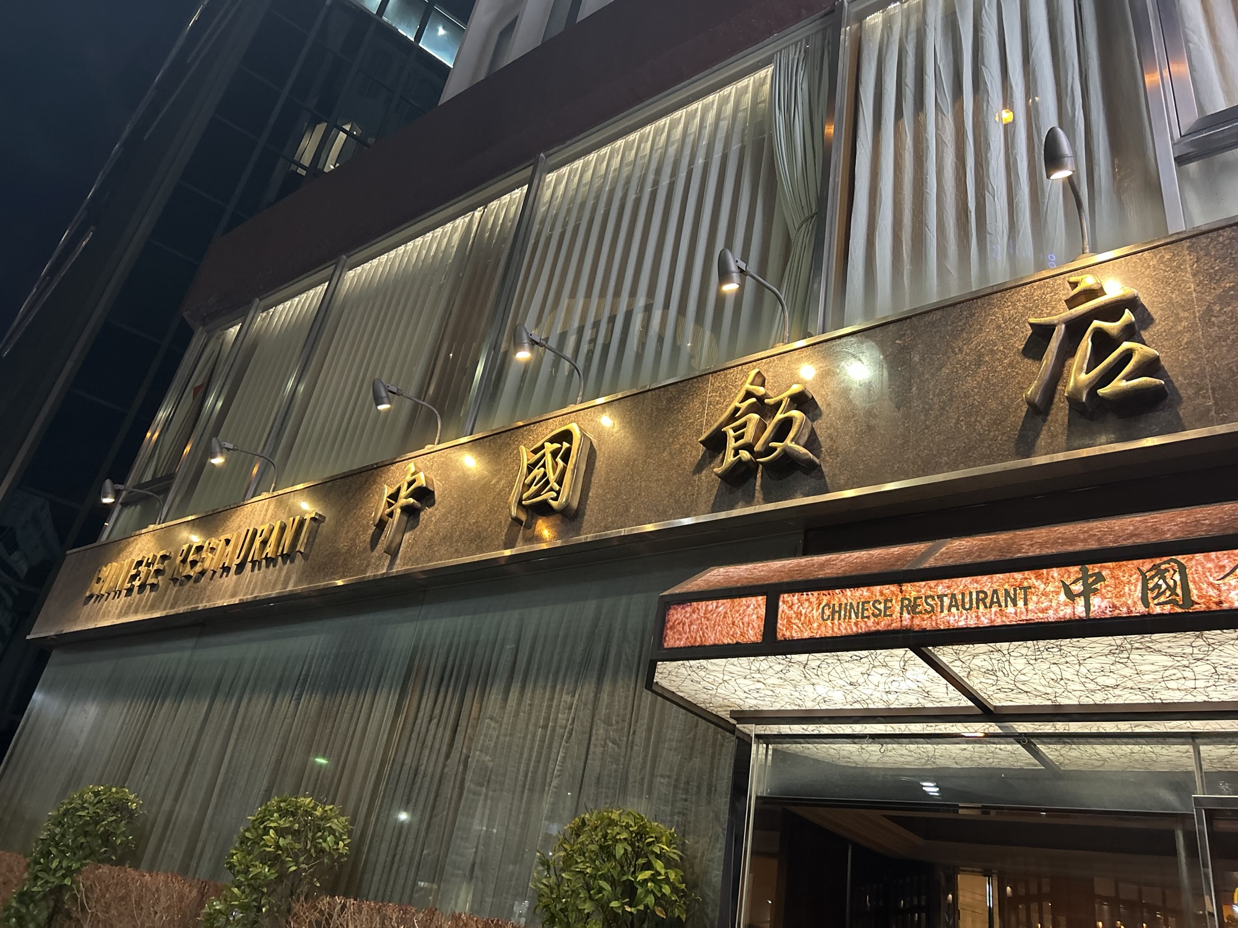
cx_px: 619
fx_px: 930
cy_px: 464
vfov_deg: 53.1
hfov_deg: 67.3
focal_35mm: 26
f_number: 1.5
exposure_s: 1/50
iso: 400
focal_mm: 5.7
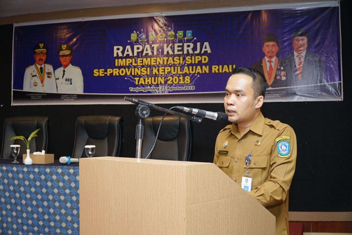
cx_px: 176
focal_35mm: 43
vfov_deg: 31.2
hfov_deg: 45.4
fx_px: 421
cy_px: 118
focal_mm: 29
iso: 2000
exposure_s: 1/125
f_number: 4
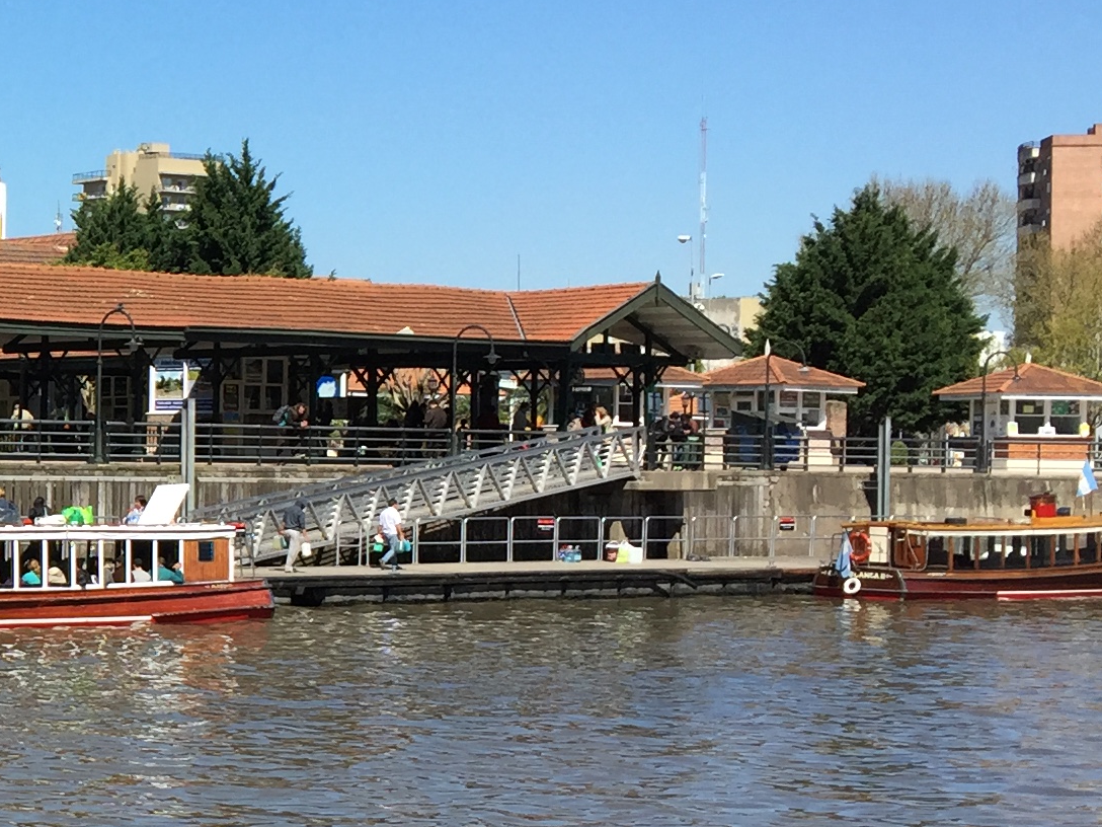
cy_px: 475
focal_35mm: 87
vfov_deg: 17.0
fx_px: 2770
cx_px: -409
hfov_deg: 20.2
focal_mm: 4.15
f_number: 2.2
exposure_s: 1/1883
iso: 32
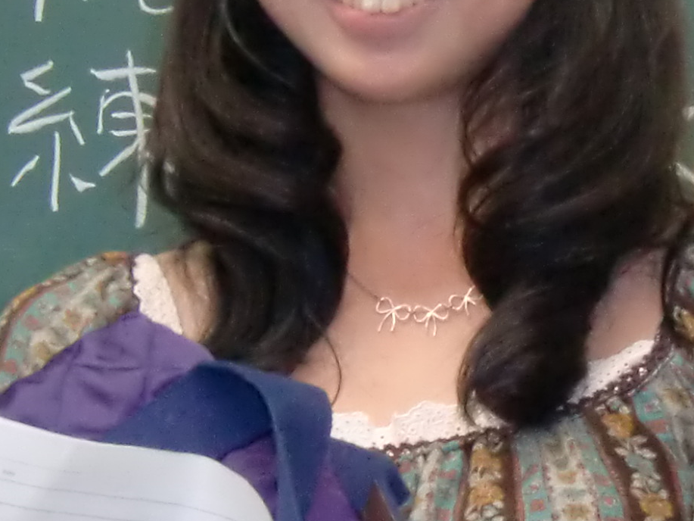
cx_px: 440
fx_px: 4812
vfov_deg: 6.2
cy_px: 316
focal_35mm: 240
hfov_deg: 8.2
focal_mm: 9.8
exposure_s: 1/60
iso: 400
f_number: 4.2
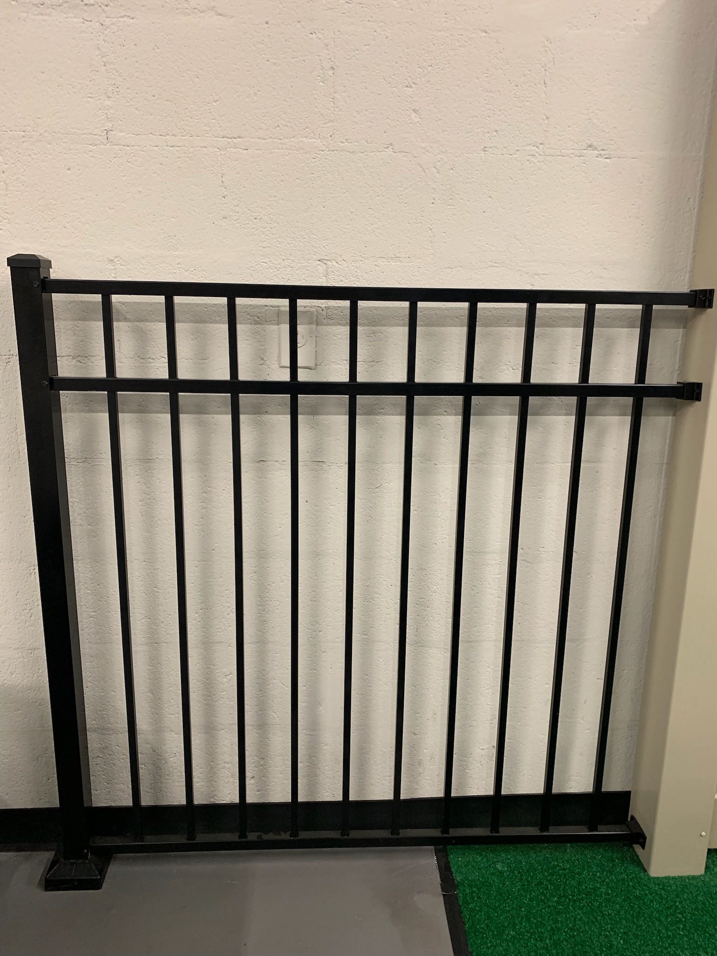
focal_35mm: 26
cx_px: 358
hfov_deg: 53.1
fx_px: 718
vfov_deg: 67.3
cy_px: 478
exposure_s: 1/60
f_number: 1.8
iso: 200
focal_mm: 4.25
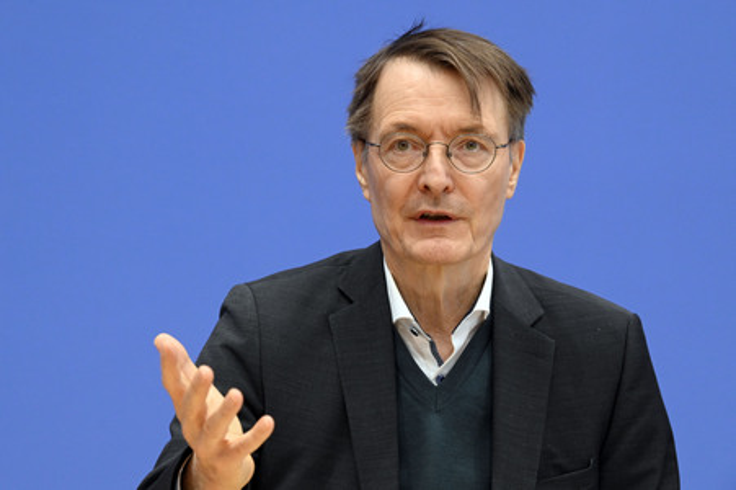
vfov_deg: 11.4
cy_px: 245
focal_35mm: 120
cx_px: 368
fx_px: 2451
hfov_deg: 17.1
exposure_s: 1/500
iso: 5000
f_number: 5.6
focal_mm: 120
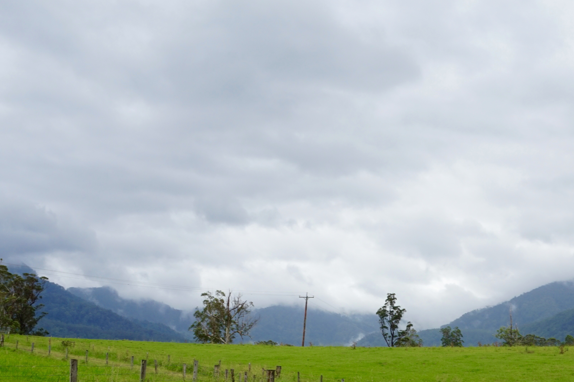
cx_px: 377
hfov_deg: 26.2
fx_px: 1227
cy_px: 323
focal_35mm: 77
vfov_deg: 17.5
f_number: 11
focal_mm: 30
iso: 100
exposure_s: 1/80
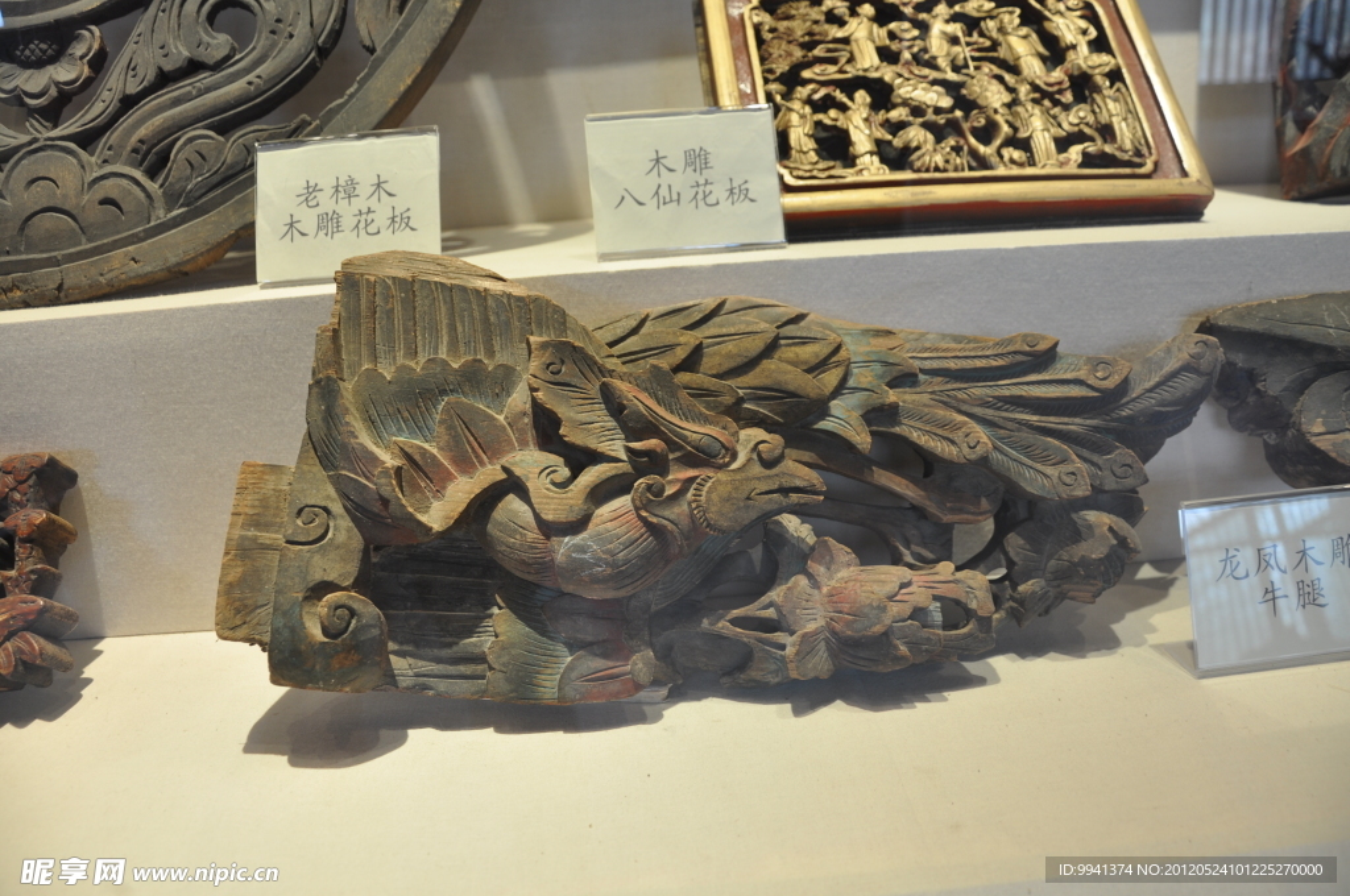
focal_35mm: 27
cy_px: 448
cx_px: 675
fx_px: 1011
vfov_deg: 47.8
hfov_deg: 67.4
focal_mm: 18
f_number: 3.5
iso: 200
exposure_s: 1/13
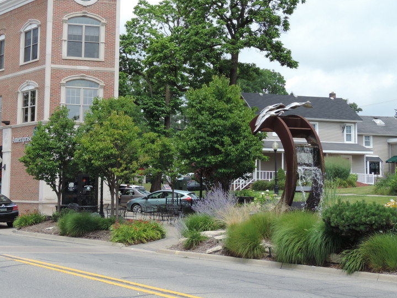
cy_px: 94
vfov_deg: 21.8
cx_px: 132
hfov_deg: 28.8
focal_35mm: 67
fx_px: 769
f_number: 3.5
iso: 80
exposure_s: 1/500
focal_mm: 8.3
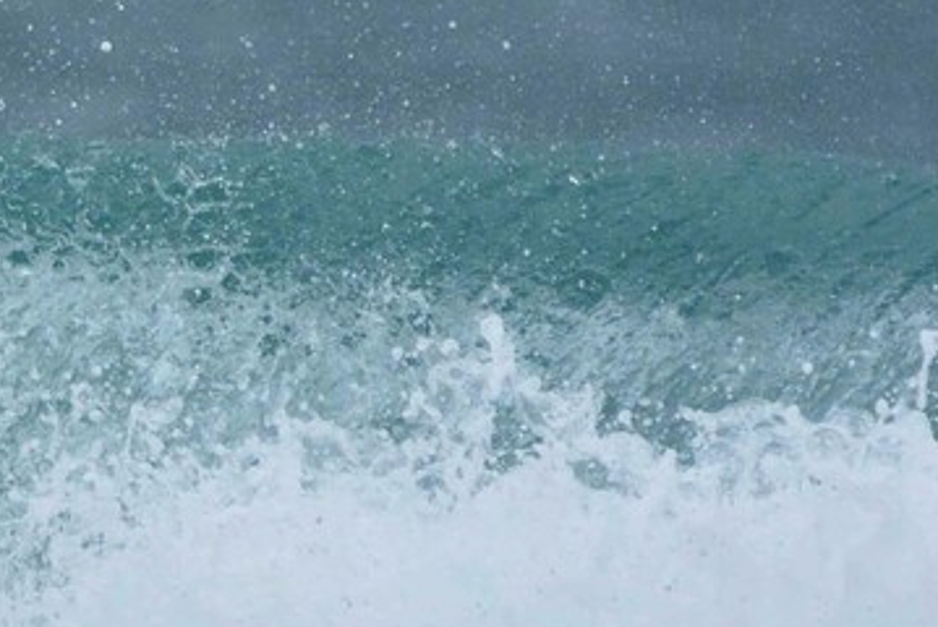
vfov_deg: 0.3
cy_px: 299
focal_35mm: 4007
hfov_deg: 0.5
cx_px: -1105
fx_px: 104486
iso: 800
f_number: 8
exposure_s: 1/4000
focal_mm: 600
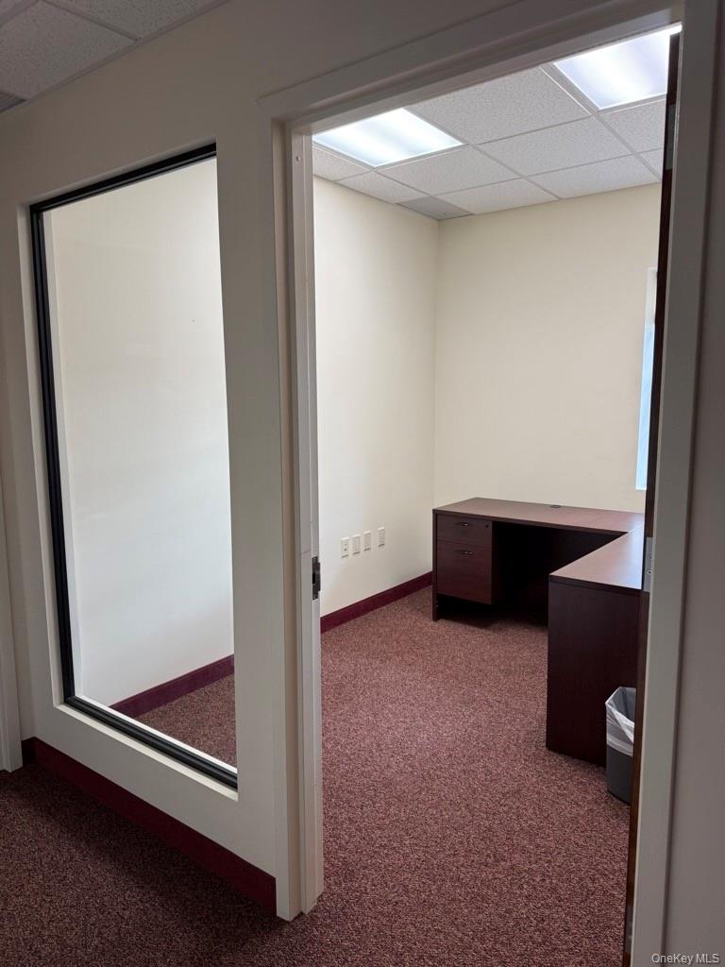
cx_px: 362
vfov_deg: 71.6
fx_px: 670
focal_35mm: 24
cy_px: 484
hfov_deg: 56.8
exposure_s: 1/115
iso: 125
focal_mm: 6.76
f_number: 1.78
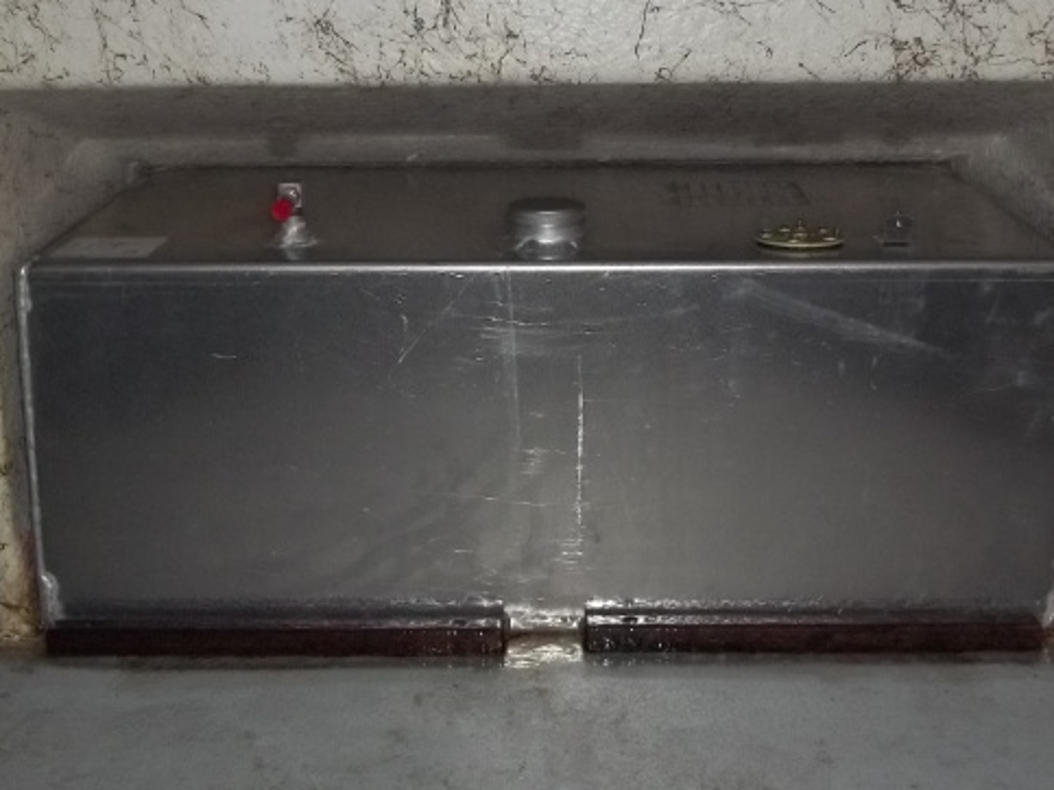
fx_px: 1613
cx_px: 548
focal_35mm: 53
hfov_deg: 36.2
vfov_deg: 27.5
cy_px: 323
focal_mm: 5.7
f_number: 2.9
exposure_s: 1/30
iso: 250
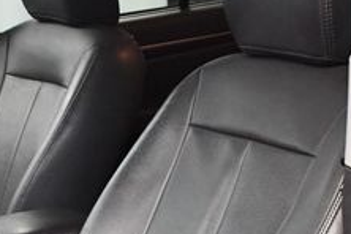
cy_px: 255
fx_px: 1014
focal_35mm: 104
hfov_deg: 19.5
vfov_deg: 12.9
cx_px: 92
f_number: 3.5
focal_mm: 18
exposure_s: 1/80
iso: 3200
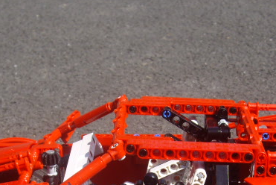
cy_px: 242
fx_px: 836
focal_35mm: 109
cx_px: 176
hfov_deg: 18.7
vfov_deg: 12.2
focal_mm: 7.9
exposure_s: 1/125
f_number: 8
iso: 64
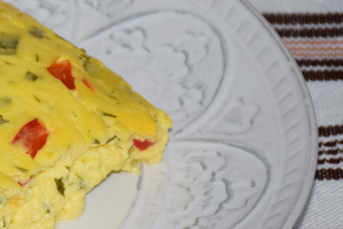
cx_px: -61
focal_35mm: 330
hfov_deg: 6.2
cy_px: 134
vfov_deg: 4.2
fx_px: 3147
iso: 800
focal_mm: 85
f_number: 5.3
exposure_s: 1/100
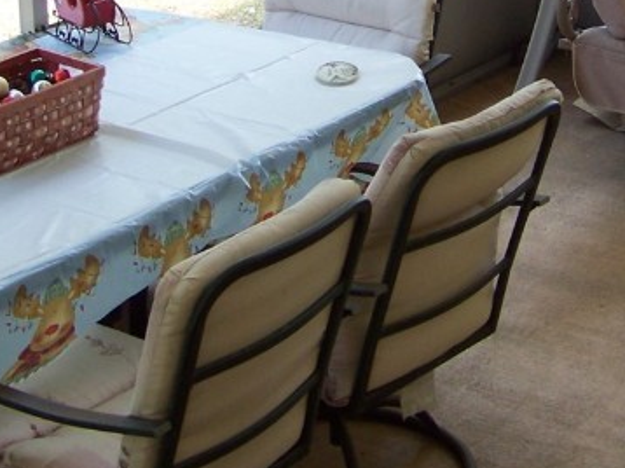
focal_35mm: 103
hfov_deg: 19.0
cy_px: -79
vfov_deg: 14.0
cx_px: 433
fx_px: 1858
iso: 74
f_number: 2.8
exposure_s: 1/30
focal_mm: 5.85
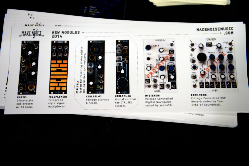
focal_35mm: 50
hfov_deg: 39.6
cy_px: 83
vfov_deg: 27.0
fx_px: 346
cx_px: 124
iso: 800
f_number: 2.8
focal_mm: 50
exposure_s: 1/100
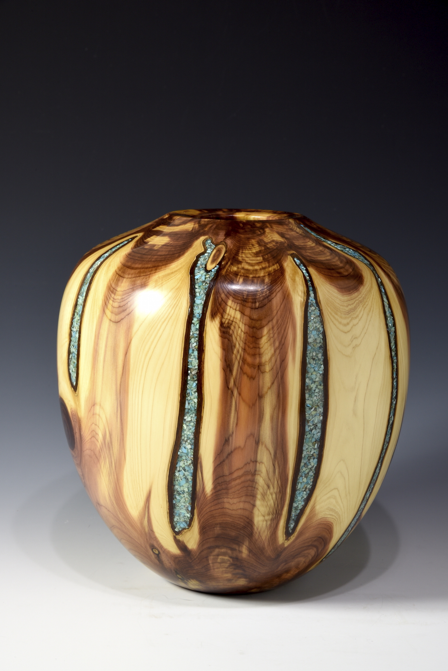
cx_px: 224
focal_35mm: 92
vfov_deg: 22.1
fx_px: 1716
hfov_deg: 14.9
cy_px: 336
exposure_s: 1/2
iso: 400
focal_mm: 92
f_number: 22
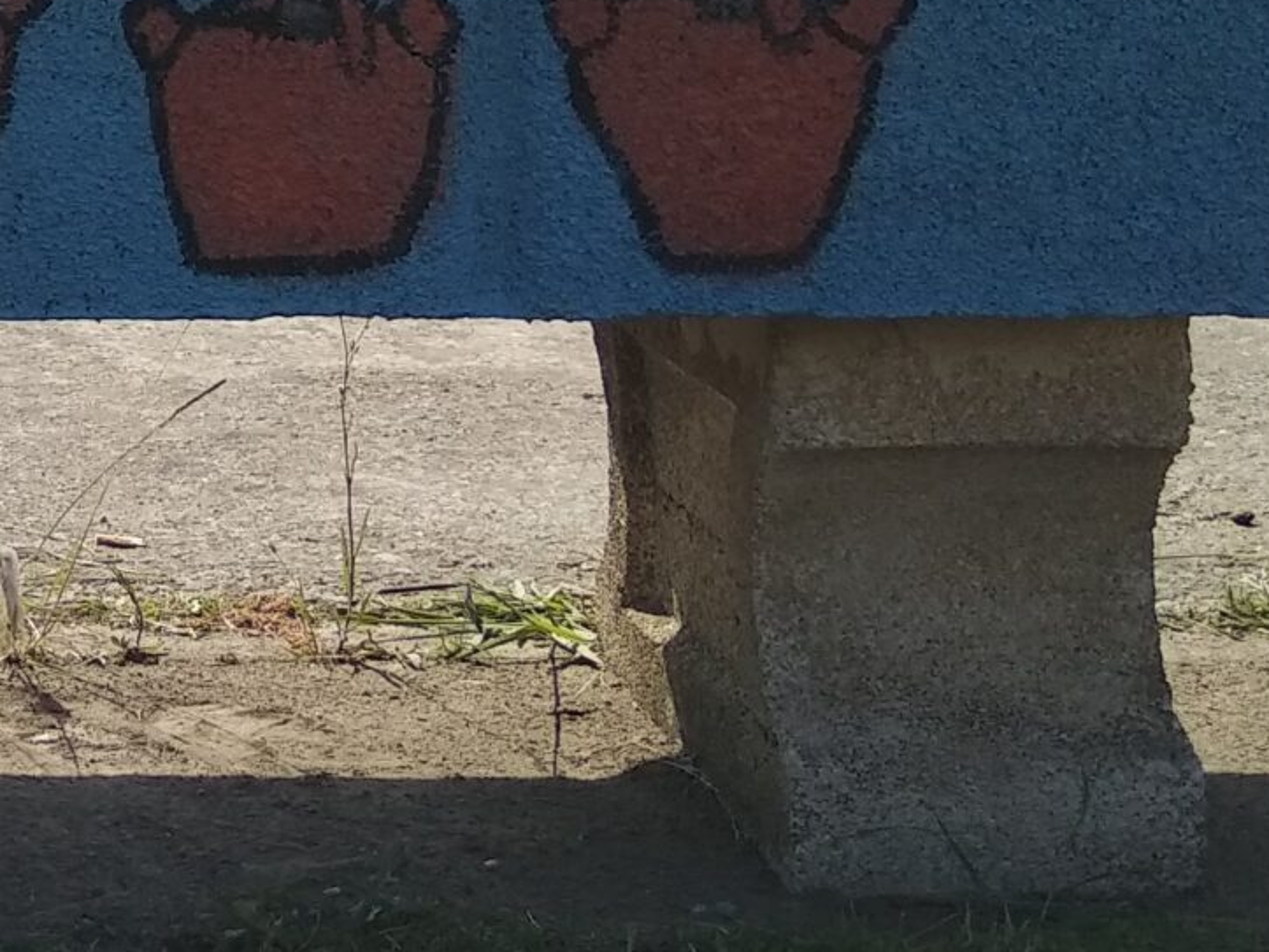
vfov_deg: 15.3
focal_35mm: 92
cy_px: -279
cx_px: -140
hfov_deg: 20.3
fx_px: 3374
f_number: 2.2
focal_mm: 3.83
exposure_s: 1/1216
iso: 125
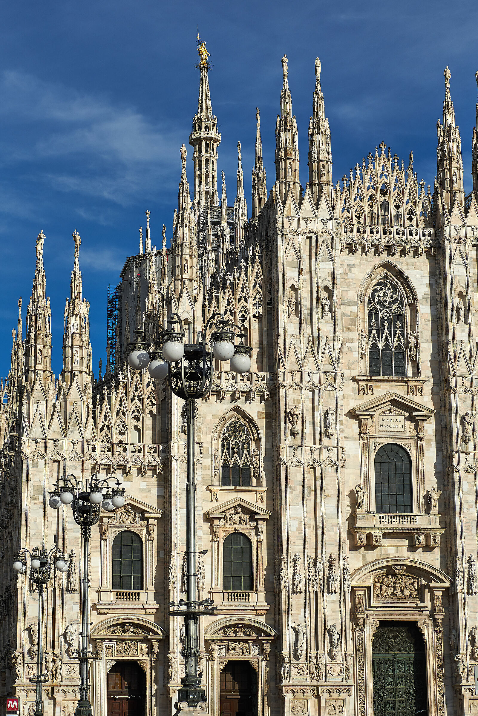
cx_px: 239
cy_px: 358
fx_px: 1494
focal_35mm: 75
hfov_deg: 18.2
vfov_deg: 27.0
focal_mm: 50
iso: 200
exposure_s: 1/2500
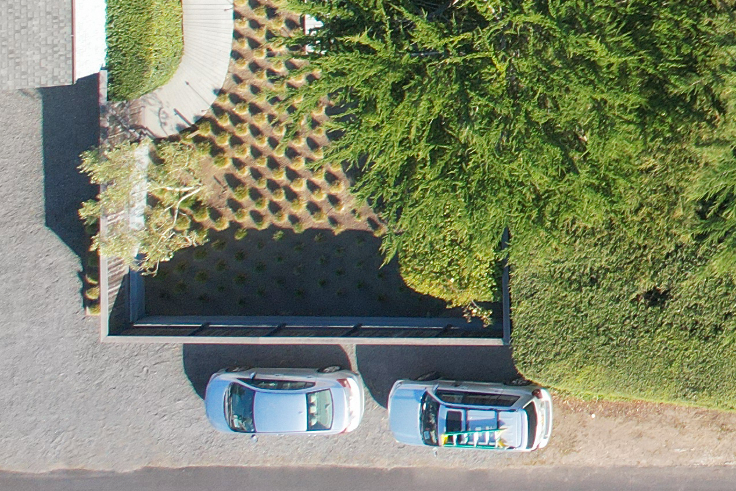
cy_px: -332
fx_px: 1942
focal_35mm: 95
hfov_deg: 17.0
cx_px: 1393
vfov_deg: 13.3
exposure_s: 1/640
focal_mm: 8.38
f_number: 2.8
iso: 120
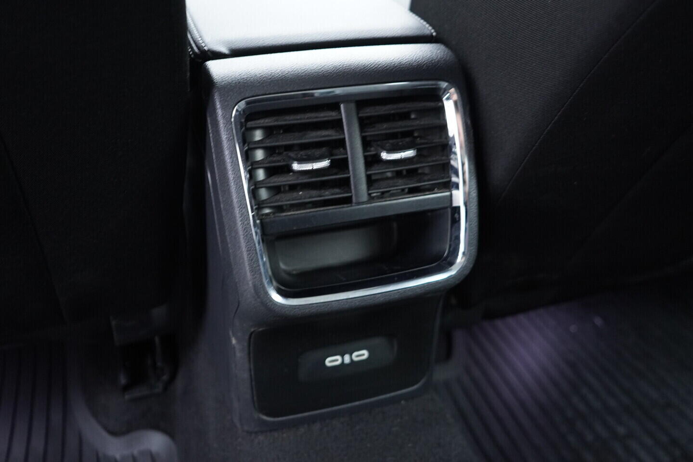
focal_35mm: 36
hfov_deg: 53.1
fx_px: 693
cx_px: 346
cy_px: 231
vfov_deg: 36.9
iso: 2000
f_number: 2.8
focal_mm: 24
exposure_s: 1/40
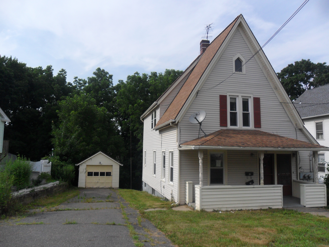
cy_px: 124
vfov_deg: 51.4
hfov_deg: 65.3
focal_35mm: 27
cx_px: 164
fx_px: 257
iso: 100
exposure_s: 1/250
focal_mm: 4.9
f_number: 8.9
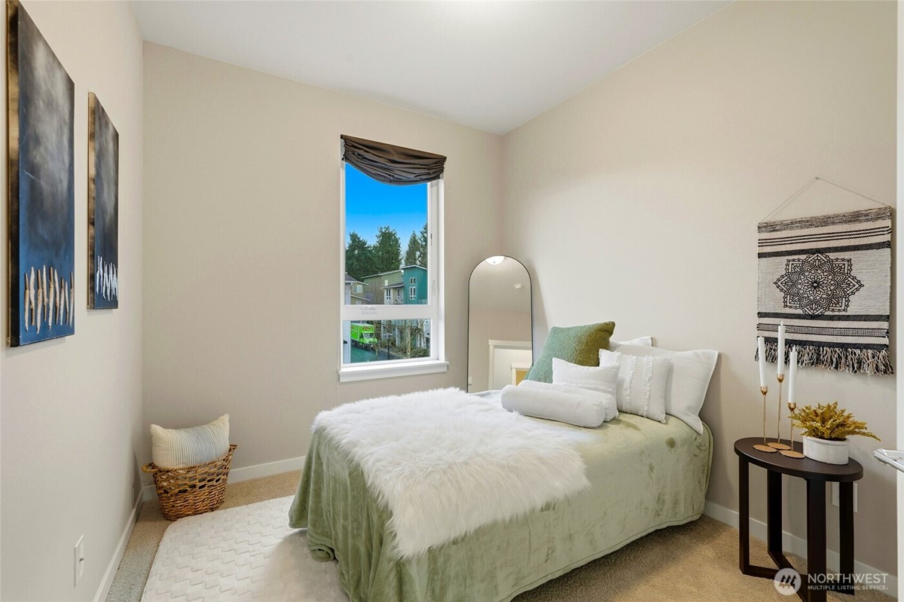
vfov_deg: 73.7
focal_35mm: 16
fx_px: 402
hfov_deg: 96.7
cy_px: 301
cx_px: 452
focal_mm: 16
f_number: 9
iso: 400
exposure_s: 1/200
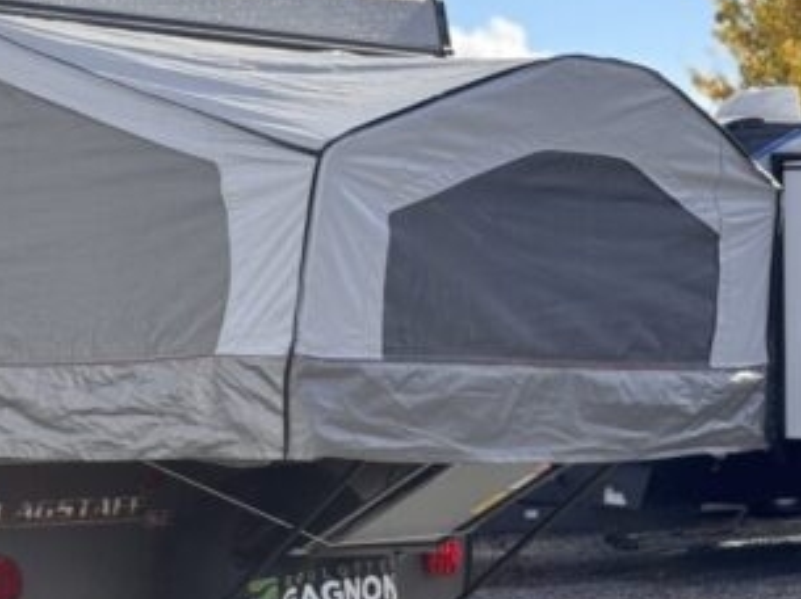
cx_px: -34
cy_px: 342
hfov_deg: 15.9
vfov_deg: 12.2
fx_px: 2797
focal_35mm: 121
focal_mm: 6.76
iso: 64
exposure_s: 1/1923
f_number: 1.78
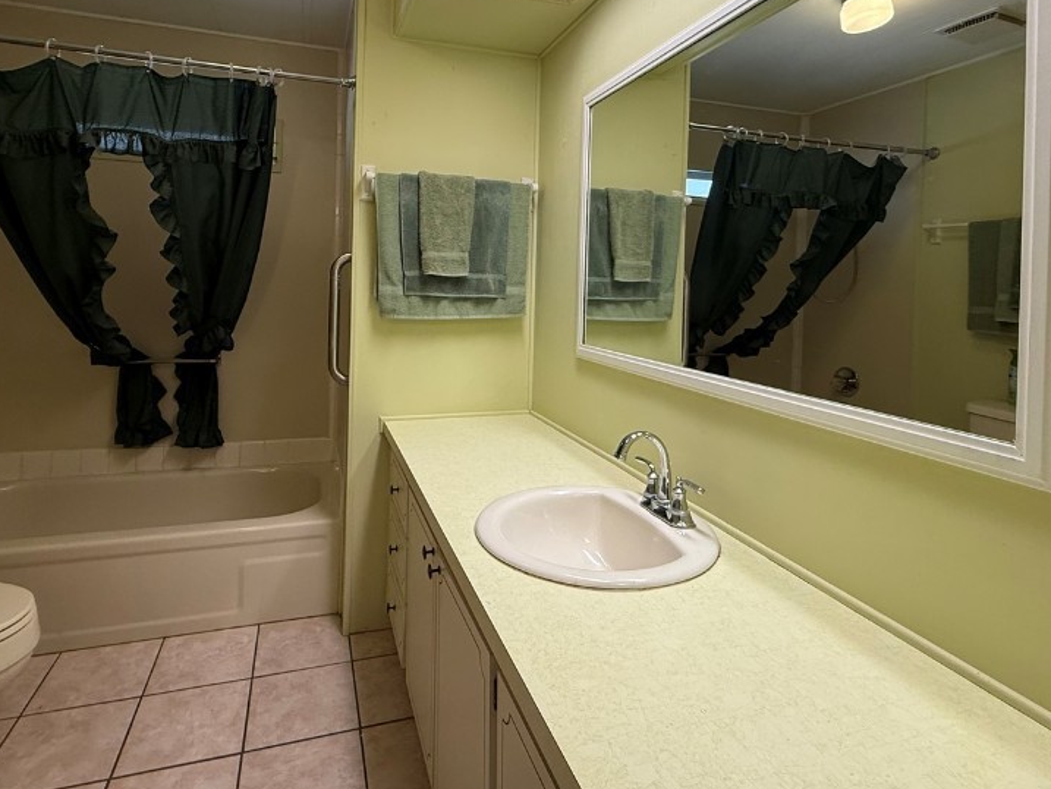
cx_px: 498
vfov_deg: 64.8
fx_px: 607
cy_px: 283
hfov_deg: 81.7
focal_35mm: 20
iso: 200
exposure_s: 1/60
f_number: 2.2
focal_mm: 2.22
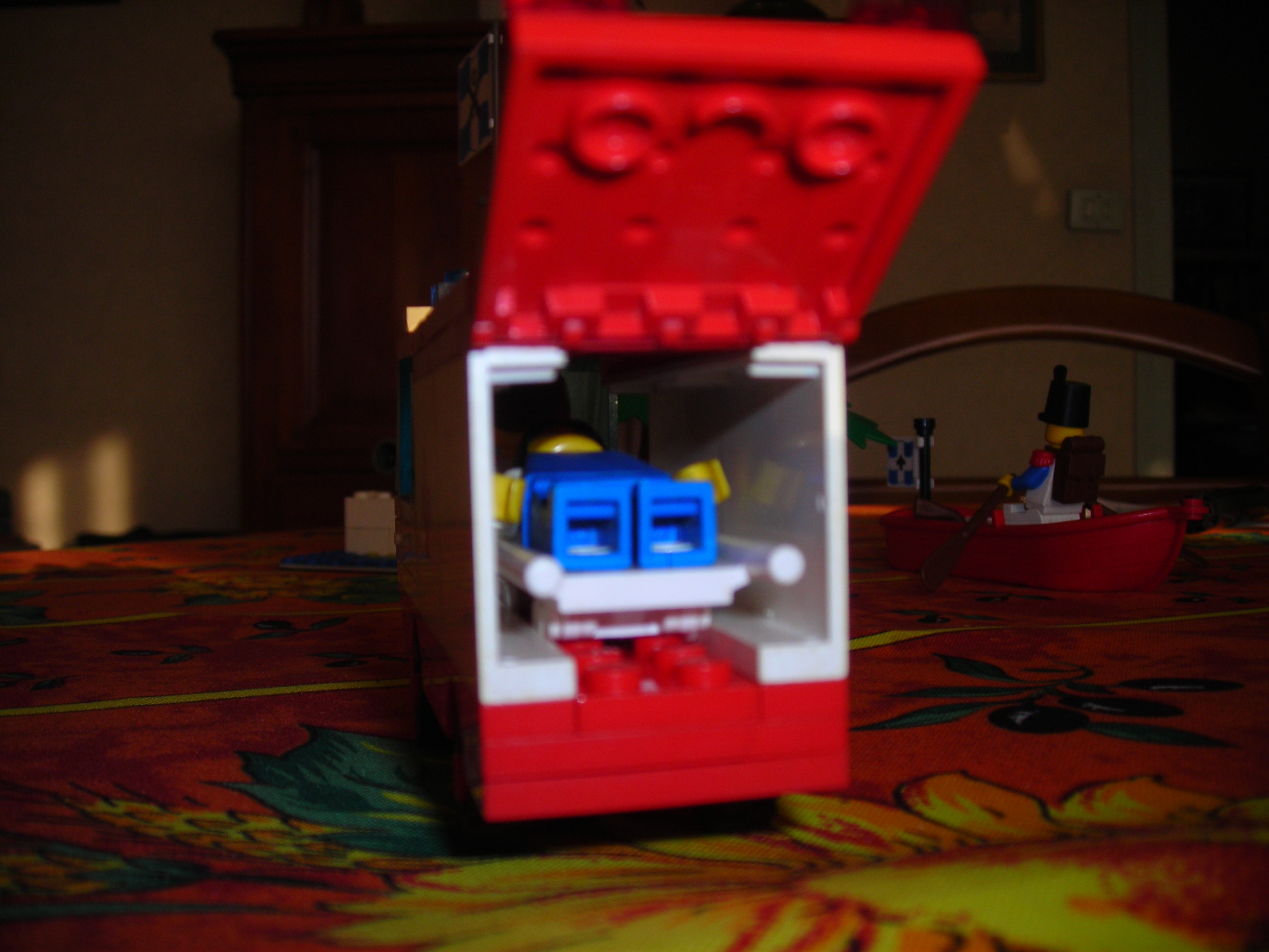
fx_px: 1393
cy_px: 476
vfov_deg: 37.7
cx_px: 634
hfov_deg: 49.0
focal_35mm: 38
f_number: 6.4
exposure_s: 1/60.1
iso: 50
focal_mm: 6.3
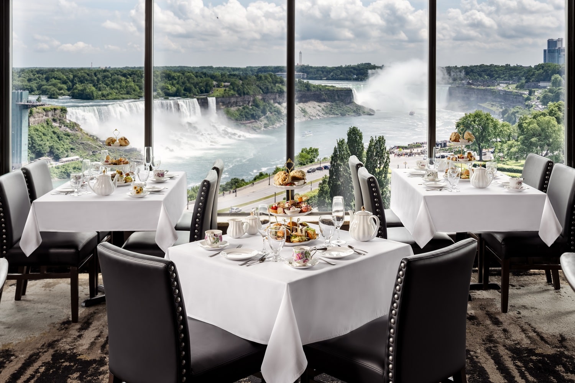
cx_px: 288
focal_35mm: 45
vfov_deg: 29.8
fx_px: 718
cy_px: 192
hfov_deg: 43.6
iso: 200
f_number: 11
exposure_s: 1/200
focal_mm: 45
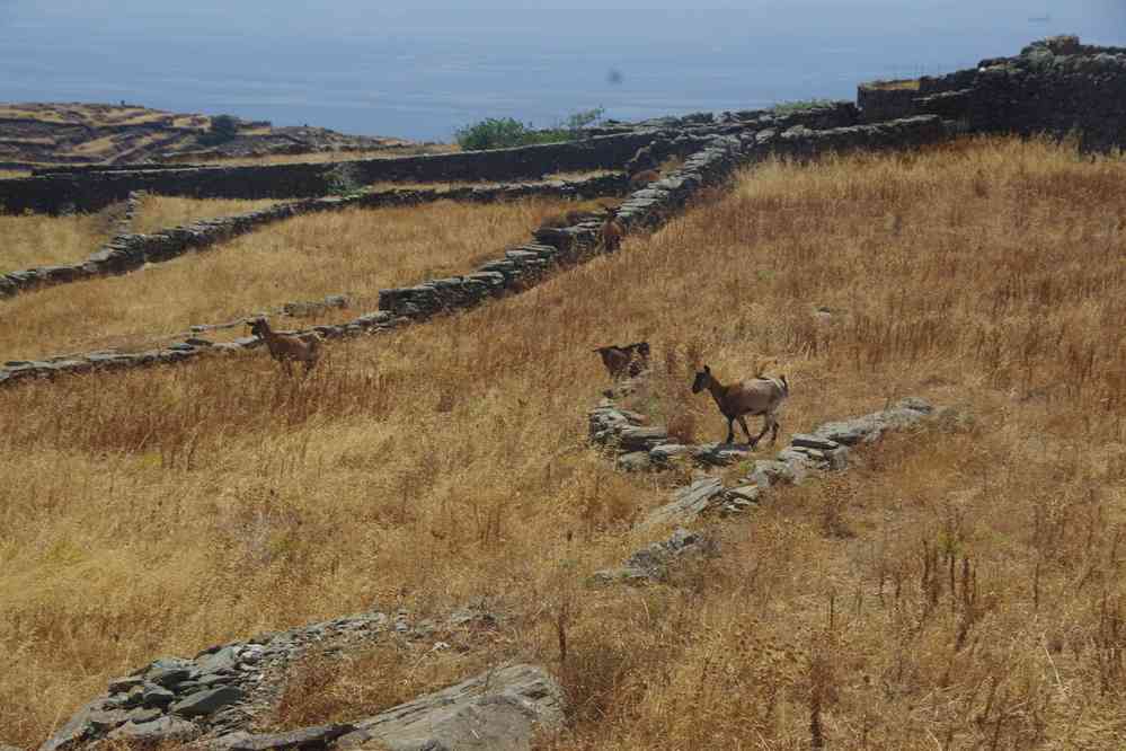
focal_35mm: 98
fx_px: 3049
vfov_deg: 14.0
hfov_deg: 20.9
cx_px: 563
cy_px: 376
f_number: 11
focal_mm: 65
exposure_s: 1/125
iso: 200
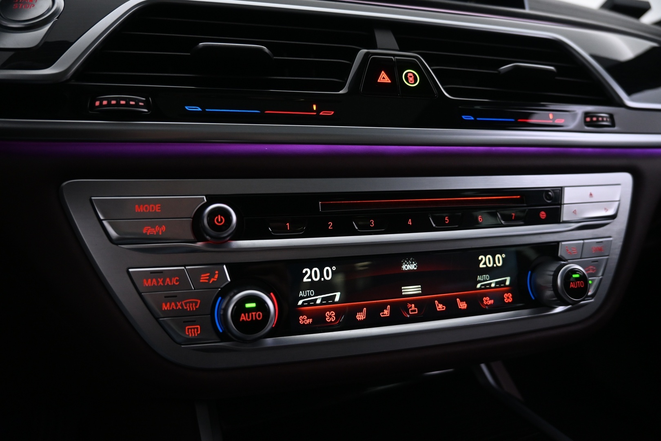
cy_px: 220
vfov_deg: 53.1
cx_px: 330
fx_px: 441
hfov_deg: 73.7
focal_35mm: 24
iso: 1100
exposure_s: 1/25
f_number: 3.5
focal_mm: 16
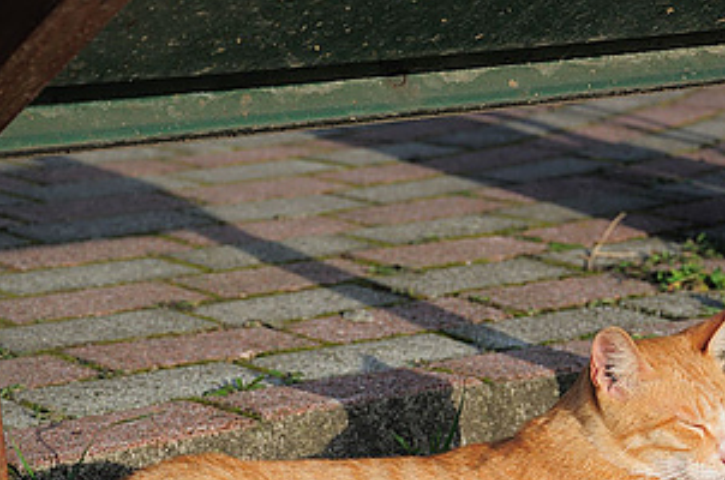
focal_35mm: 143
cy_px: 432
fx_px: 2874
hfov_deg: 14.4
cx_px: 463
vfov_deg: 9.5
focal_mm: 48
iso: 200
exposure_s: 1/640
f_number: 5.6
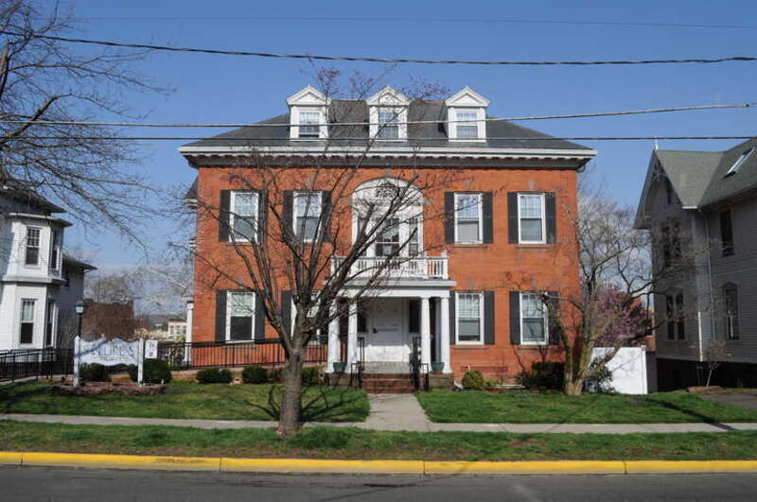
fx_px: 630
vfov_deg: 43.5
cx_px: 378
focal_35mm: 30
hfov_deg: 62.0
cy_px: 251
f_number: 11
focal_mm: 20
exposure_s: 1/500
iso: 200
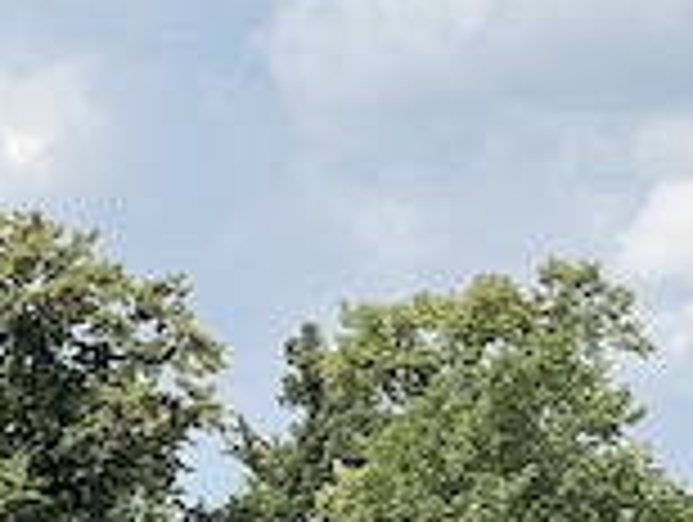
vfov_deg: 4.6
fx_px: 6496
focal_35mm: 324
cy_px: 936
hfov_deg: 6.1
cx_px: 364
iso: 32
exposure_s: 1/317
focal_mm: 9
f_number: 2.8
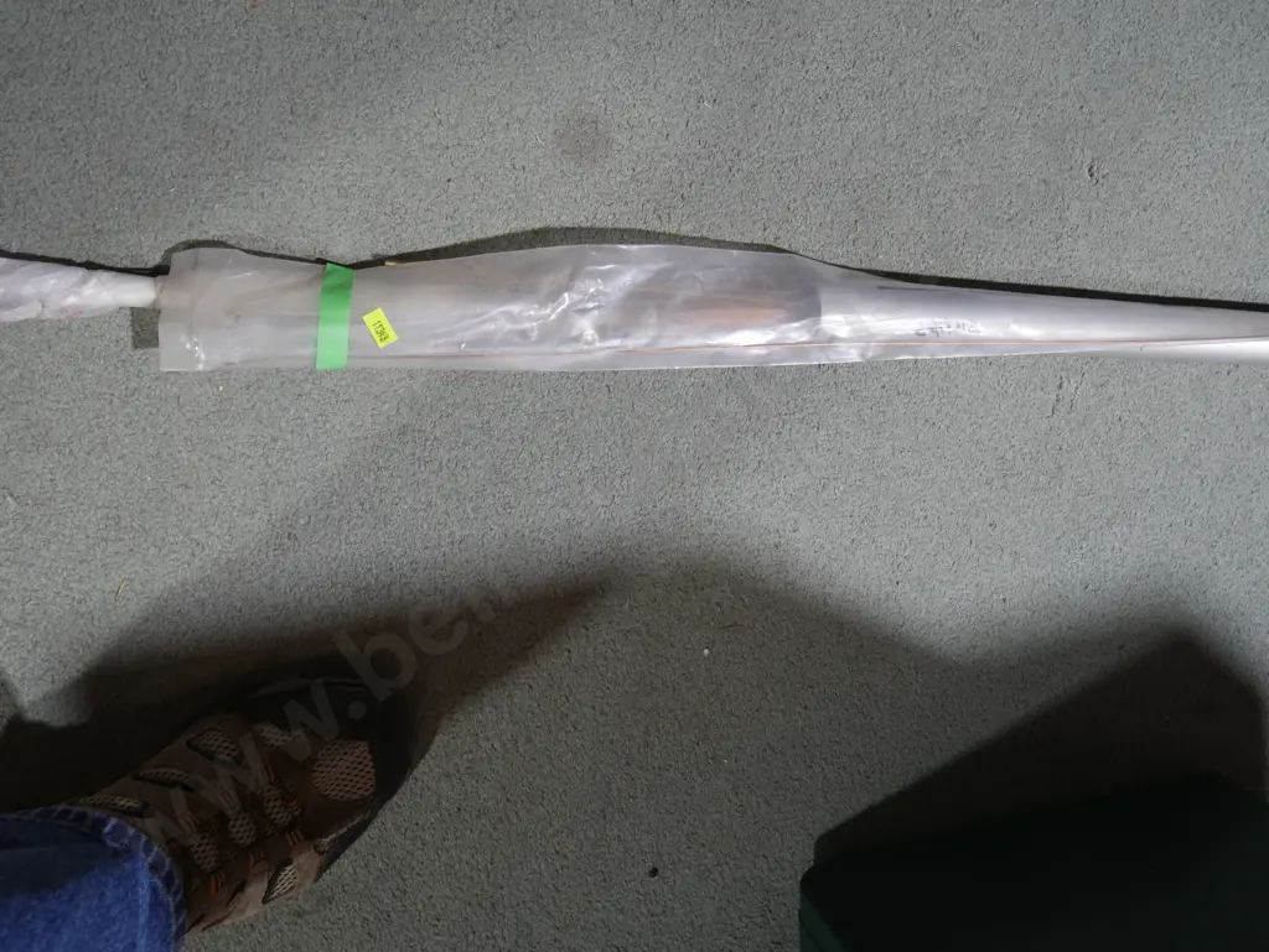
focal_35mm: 36
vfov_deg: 39.7
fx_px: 1320
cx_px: 634
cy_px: 476
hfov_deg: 51.3
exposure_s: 1/60
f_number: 4
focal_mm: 18
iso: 500
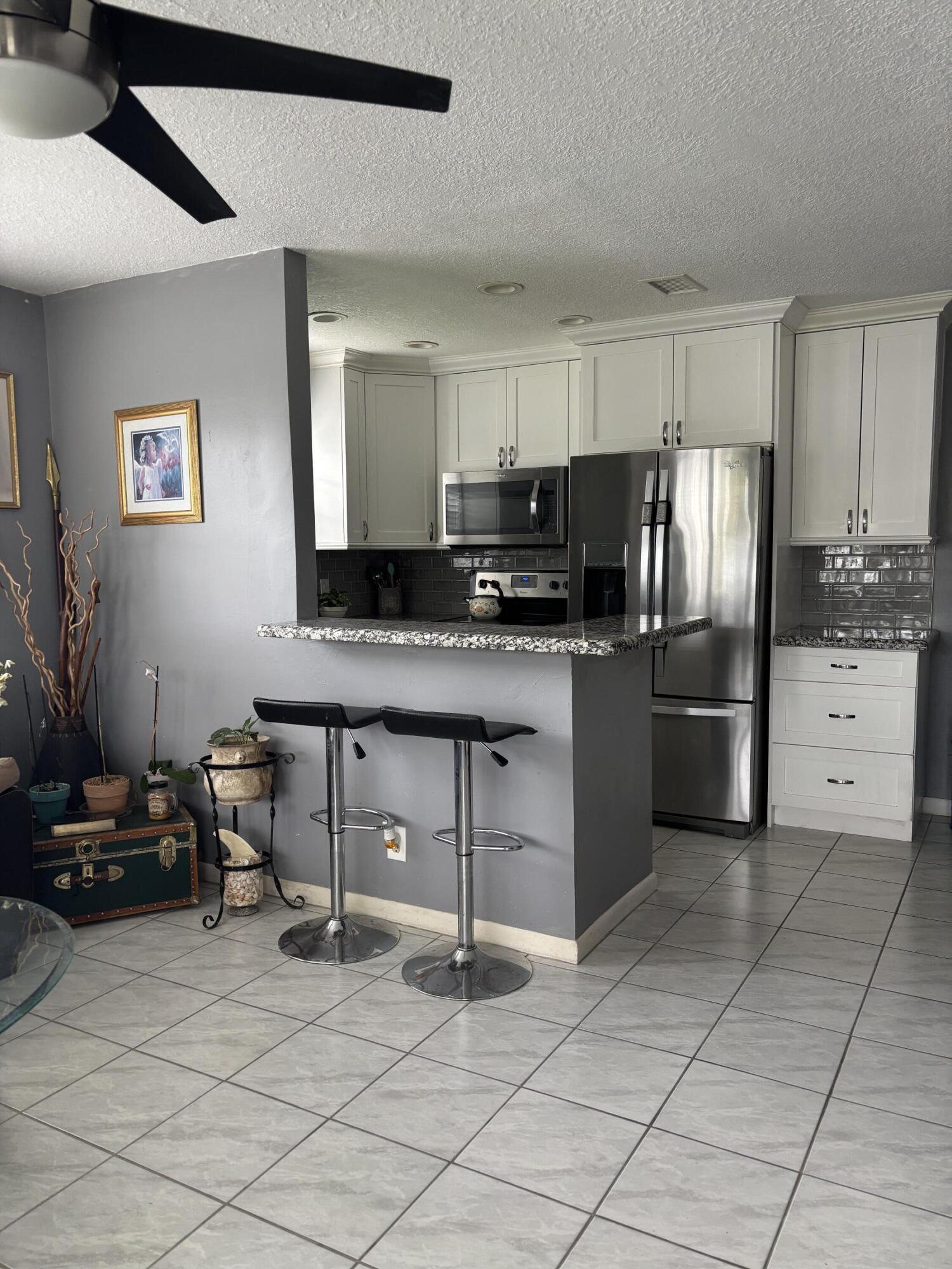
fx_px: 953
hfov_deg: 53.1
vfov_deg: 67.3
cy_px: 634
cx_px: 476
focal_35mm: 26
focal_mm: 5.96
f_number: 1.6
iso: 125
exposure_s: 1/96
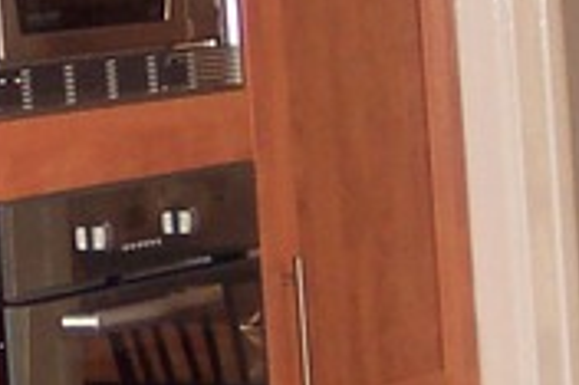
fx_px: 3471
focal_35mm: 216
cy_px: 278
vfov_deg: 6.3
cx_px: -132
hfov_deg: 9.4
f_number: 2.8
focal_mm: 8
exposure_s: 1/30
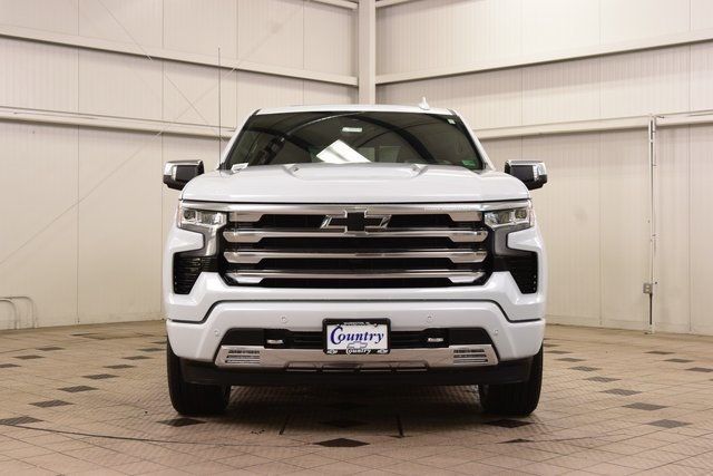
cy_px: 238
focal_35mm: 54
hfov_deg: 36.9
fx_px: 1070
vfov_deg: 25.1
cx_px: 356
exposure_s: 1/60
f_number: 8
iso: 1000
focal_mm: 36
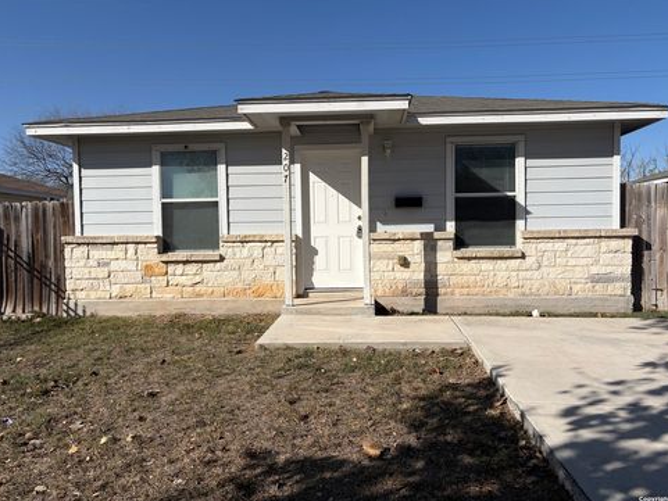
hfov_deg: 65.3
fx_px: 521
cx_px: 343
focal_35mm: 27
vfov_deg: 51.4
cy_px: 250
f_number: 1.6
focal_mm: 5.96
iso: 50
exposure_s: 1/7813
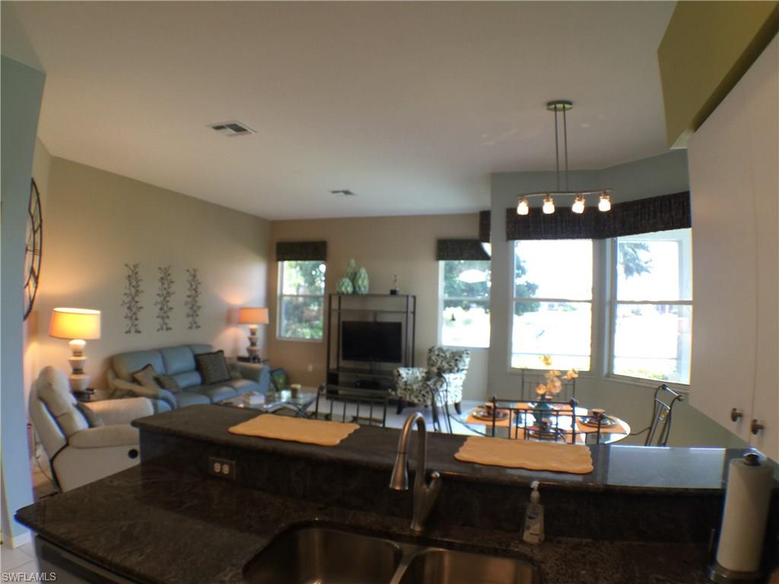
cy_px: 292
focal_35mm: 29
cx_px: 390
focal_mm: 4.15
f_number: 2.2
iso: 32
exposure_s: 1/15
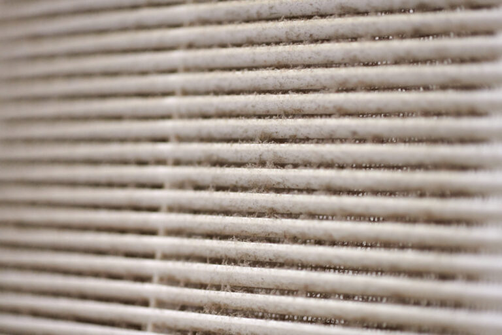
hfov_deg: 19.5
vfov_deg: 13.0
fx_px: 1464
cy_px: 168
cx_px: 251
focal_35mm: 105
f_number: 3.2
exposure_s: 1/125
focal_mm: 105
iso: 640
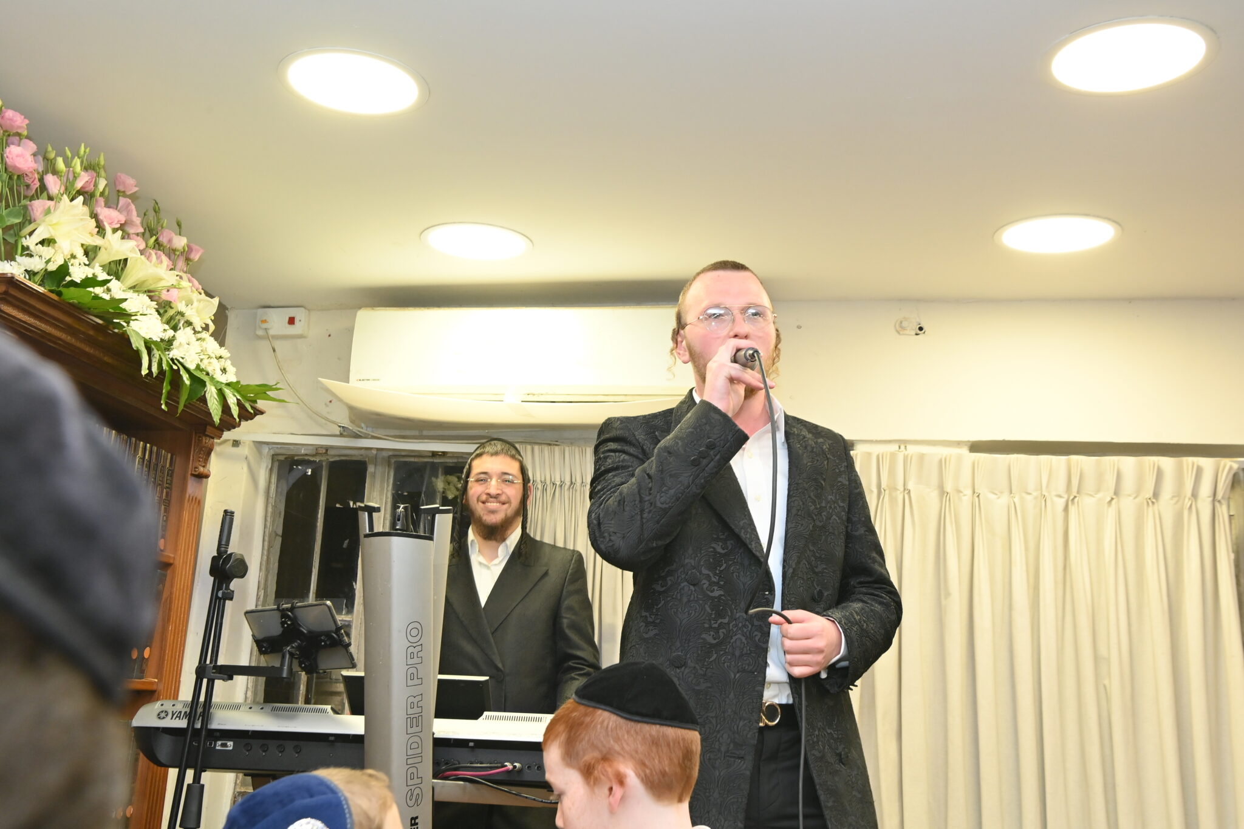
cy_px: 414
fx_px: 1382
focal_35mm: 40
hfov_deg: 48.5
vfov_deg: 33.4
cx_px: 622
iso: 2500
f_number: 9
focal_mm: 40
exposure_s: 1/80
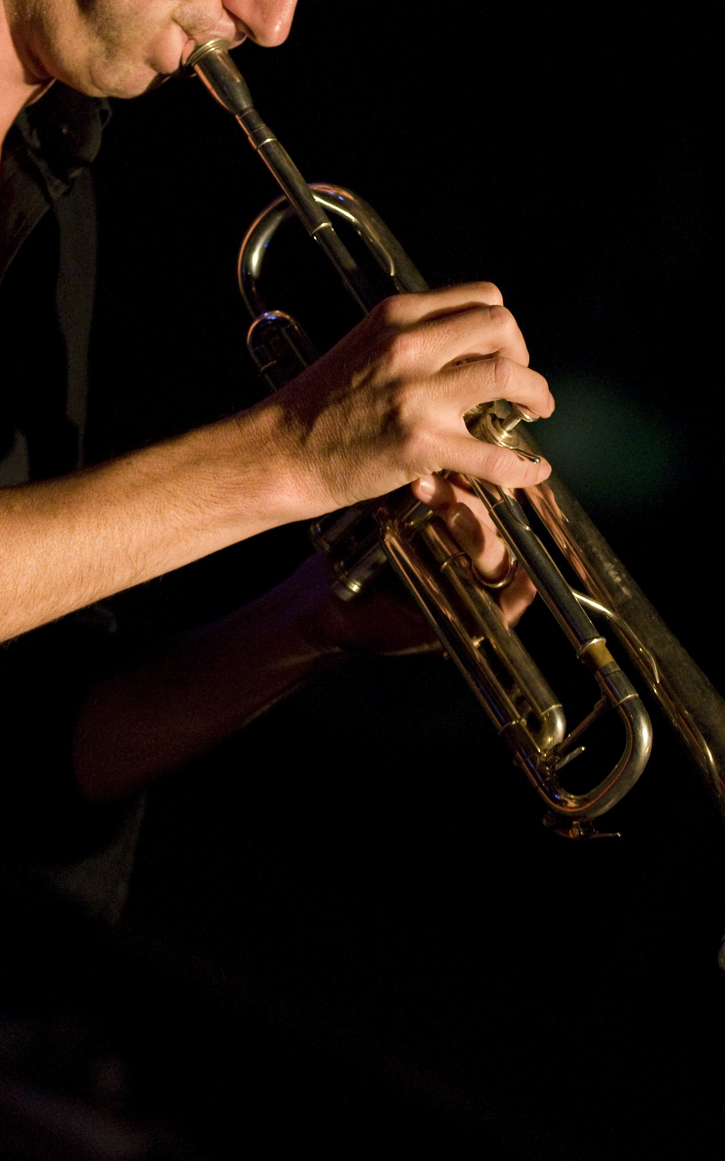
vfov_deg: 10.6
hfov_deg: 6.6
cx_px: 356
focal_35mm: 198
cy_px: 294
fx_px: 6261
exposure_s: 1/125
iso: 1600
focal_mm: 86
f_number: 2.8
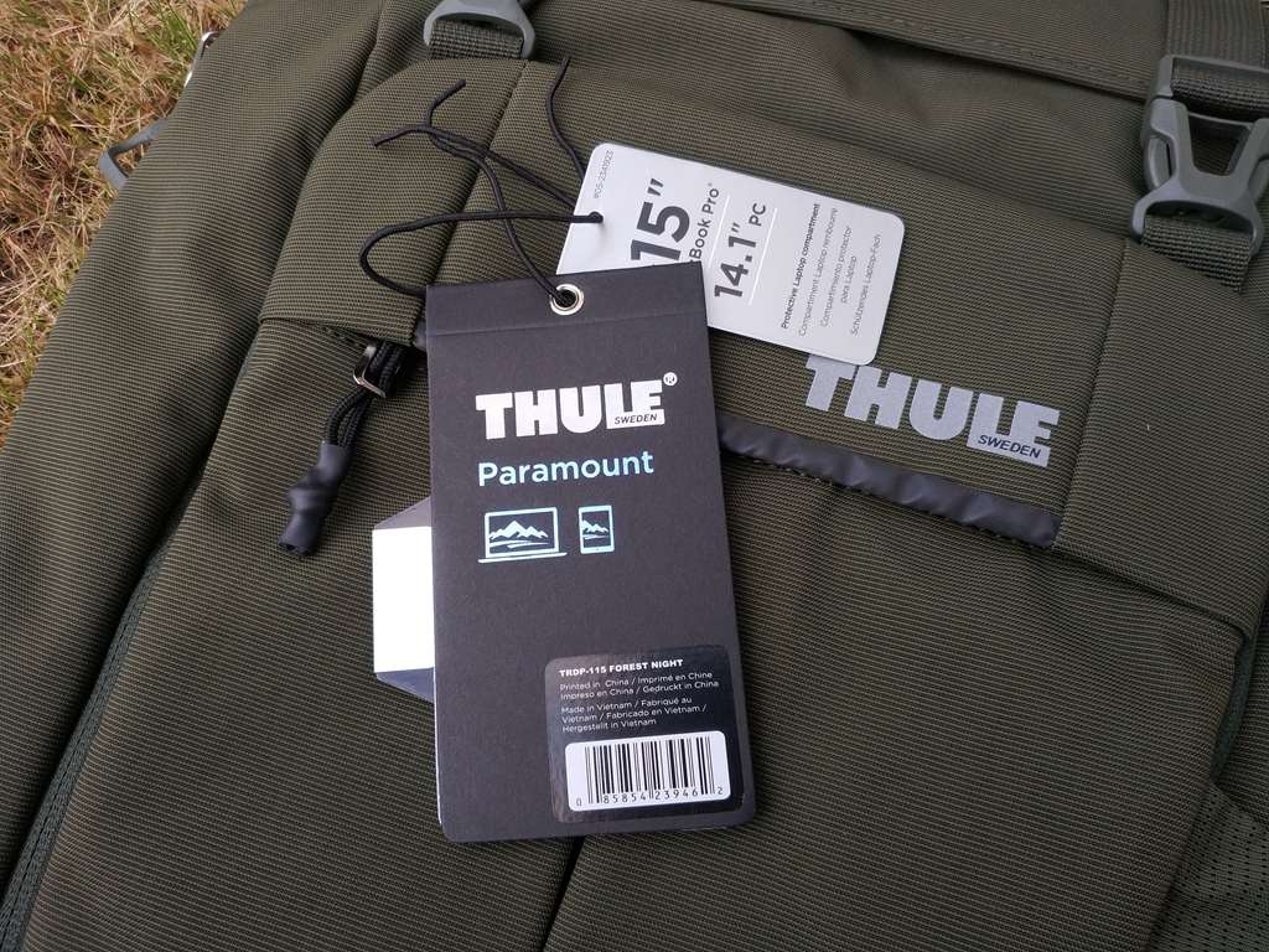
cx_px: 634
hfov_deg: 56.8
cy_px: 476
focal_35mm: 32
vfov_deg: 44.2
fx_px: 1173
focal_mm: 4.5
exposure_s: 1/103
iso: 100
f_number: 2
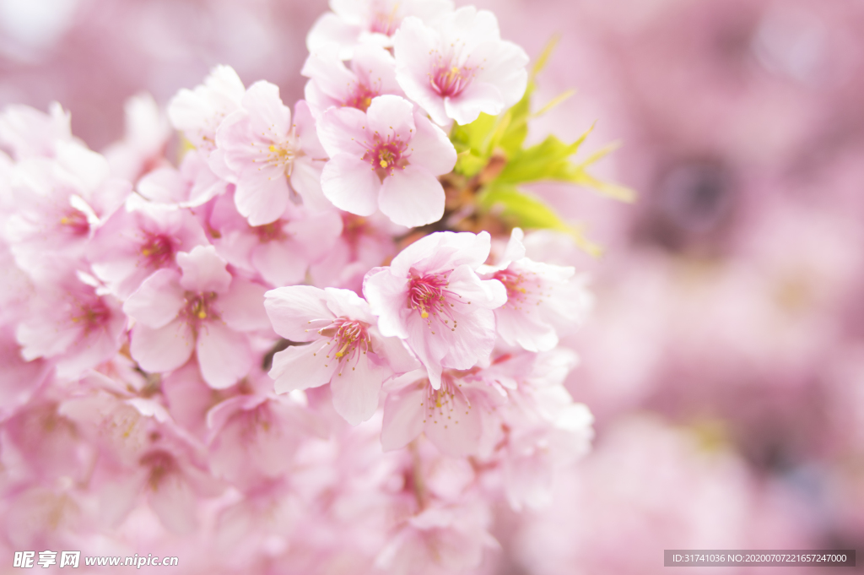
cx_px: 432
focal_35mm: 46
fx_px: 1103
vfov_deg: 29.2
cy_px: 288
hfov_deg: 42.8
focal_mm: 31
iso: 100
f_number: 2.5
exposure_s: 1/800
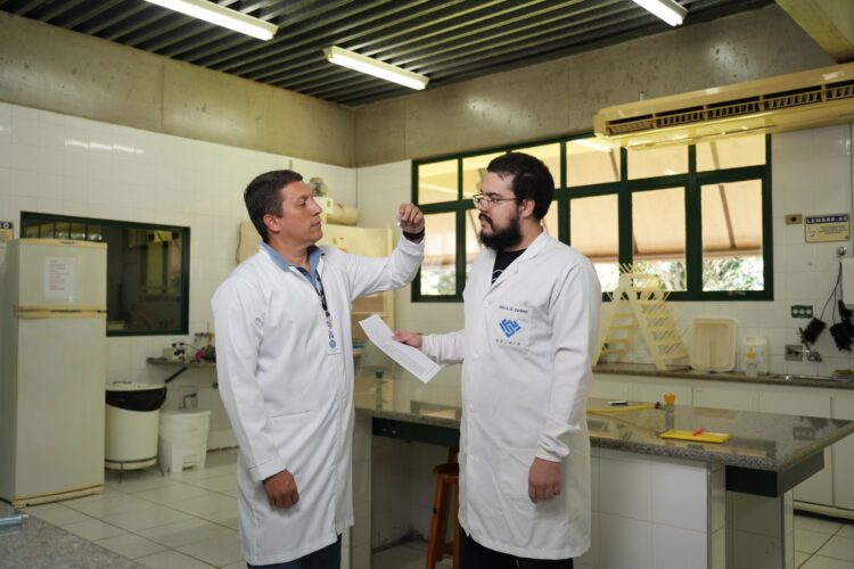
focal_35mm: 31
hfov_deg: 60.3
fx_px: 735
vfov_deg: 42.3
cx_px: 427
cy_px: 284
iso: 800
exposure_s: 1/320
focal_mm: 31
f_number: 2.8
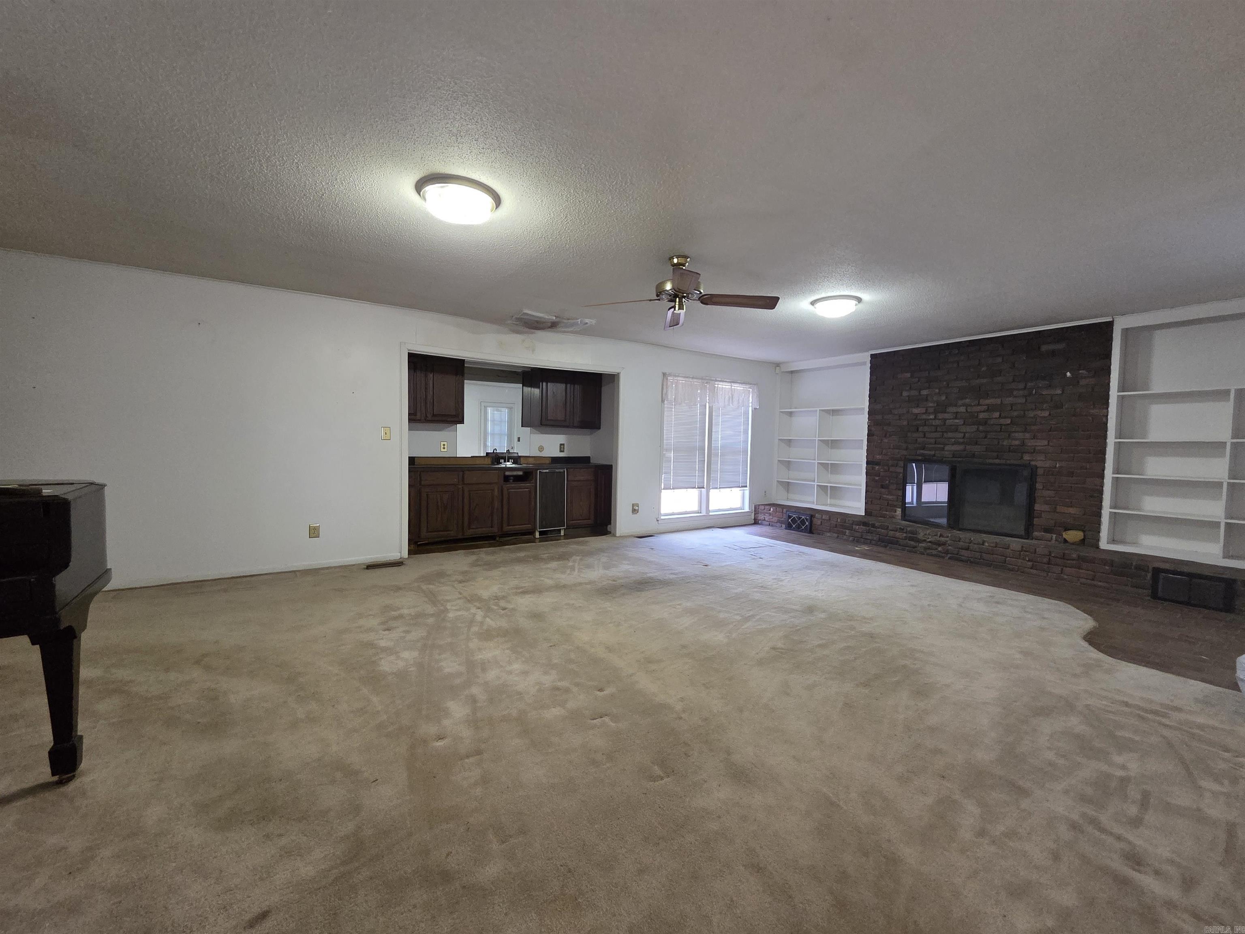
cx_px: 622
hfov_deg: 106.2
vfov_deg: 89.9
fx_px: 468
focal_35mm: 13
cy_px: 467
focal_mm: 2.2
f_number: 2.2
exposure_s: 1/60
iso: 800
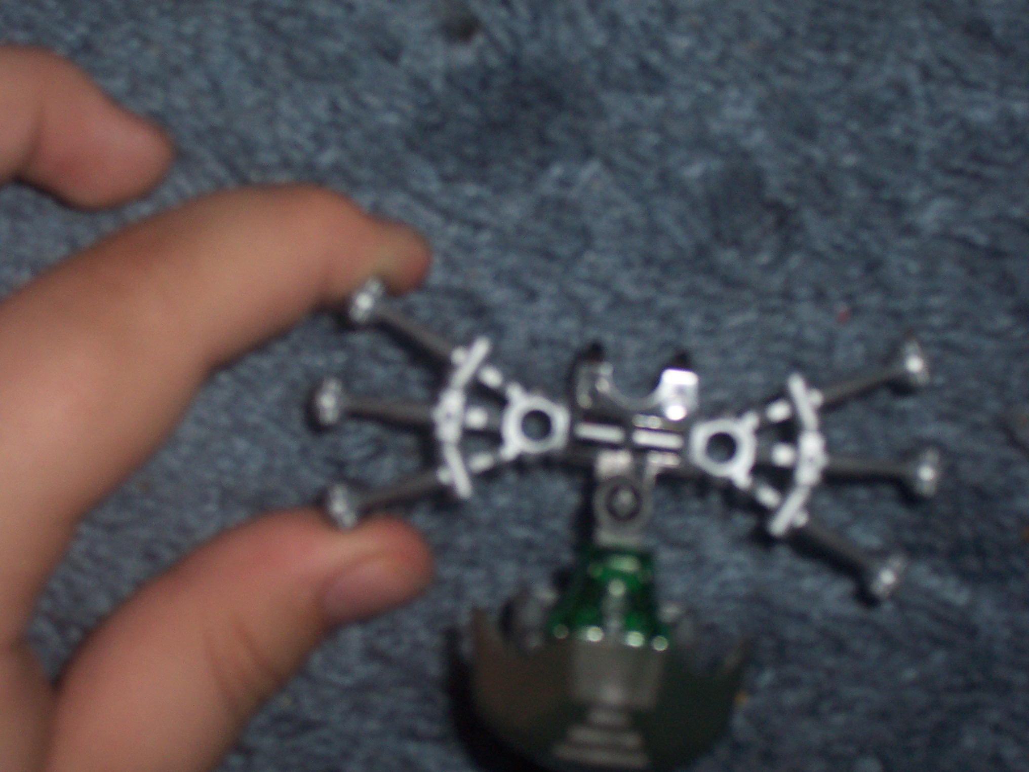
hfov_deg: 27.4
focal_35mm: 71
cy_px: 386
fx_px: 2111
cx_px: 514
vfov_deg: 20.7
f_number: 4
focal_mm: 10.8
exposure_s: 1/90
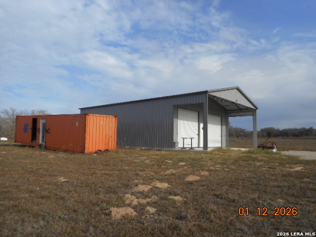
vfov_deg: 54.9
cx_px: 158
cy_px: 118
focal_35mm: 25
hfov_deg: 69.4
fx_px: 228
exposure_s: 1/1000
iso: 80
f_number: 3.7
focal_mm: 4.5
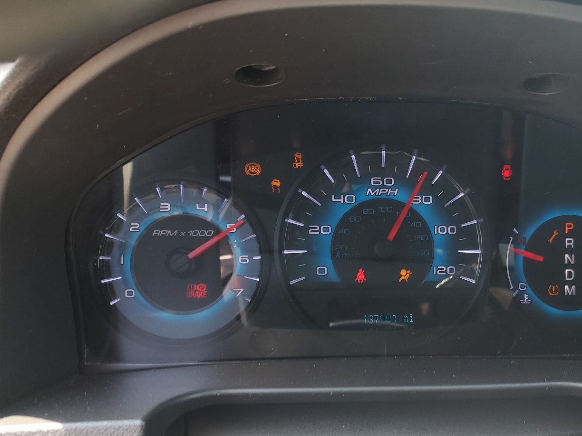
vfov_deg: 41.4
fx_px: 572
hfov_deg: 53.2
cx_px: 376
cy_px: 277
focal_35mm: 34
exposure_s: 1/125
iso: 50
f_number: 1.5
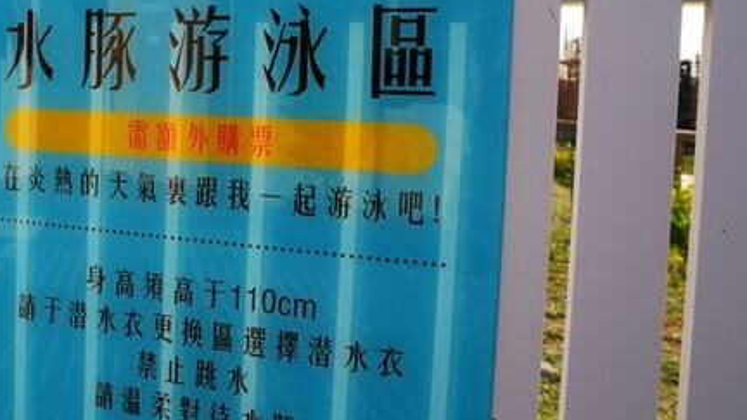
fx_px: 693
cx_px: 102
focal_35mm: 35
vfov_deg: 33.1
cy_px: 111
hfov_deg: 51.3
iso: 160
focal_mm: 17
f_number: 8
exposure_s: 1/320
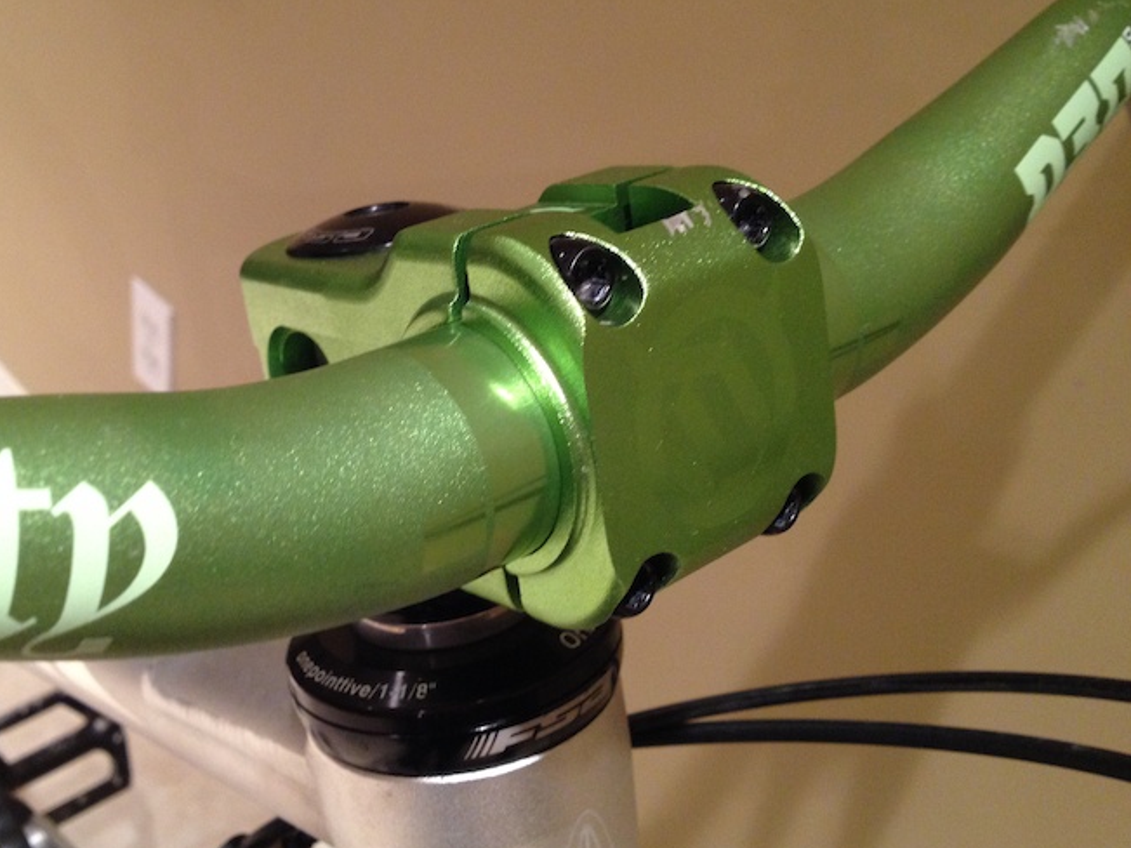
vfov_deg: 33.5
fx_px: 1405
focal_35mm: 43
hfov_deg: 43.6
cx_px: 438
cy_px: 365
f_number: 2.4
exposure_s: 1/20
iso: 200
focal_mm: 4.28
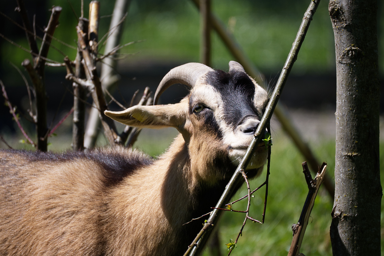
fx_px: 5965
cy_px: 128
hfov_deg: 3.7
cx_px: 192
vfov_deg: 2.5
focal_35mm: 559
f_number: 5.6
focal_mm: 372.6
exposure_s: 1/2000
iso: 800
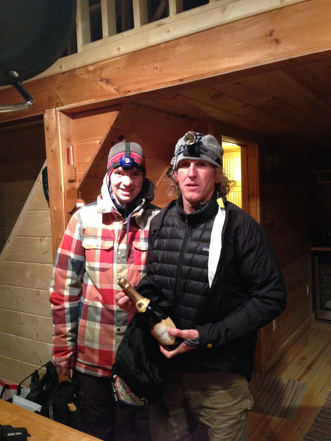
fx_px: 421
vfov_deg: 55.4
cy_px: 220
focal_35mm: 33
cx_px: 166
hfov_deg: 42.9
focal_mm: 4.12
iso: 400
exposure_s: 1/20
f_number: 2.4
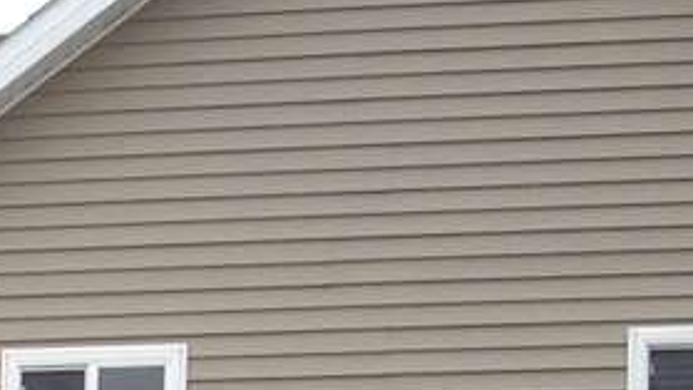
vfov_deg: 6.3
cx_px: -664
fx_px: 3345
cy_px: 1066
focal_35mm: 182
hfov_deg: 10.9
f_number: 2.4
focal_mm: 4.28
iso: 50
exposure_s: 1/497
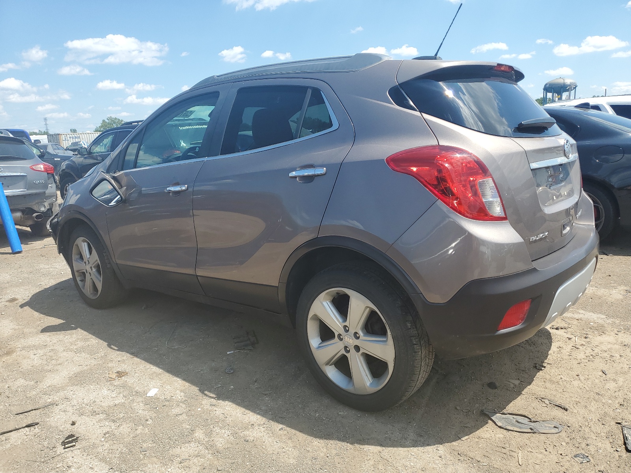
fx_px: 474
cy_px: 236
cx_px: 316
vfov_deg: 53.1
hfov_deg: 67.3
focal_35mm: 26
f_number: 1.5
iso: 50
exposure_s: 1/2000
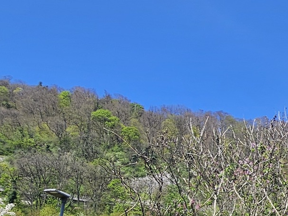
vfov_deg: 23.9
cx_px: 396
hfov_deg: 27.6
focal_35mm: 55
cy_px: 266
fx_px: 458
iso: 50
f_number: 2.2
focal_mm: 2.2
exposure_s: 1/1521
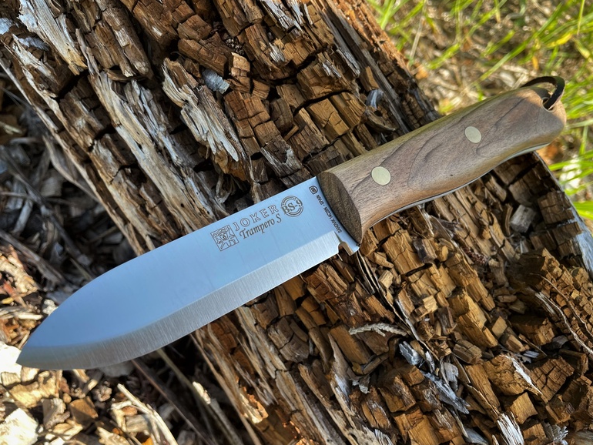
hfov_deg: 65.3
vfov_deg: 51.4
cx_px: 303
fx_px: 463
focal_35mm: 27
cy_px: 224
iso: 32
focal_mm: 4.2
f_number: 1.6
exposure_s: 1/352
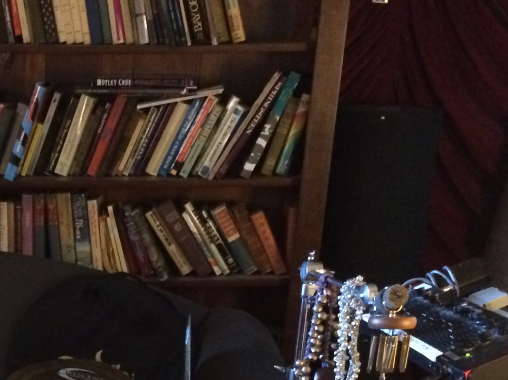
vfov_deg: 17.4
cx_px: 29
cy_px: 484
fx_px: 1174
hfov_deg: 23.6
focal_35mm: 80
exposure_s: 1/15
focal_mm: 4.12
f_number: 2.2
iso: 500
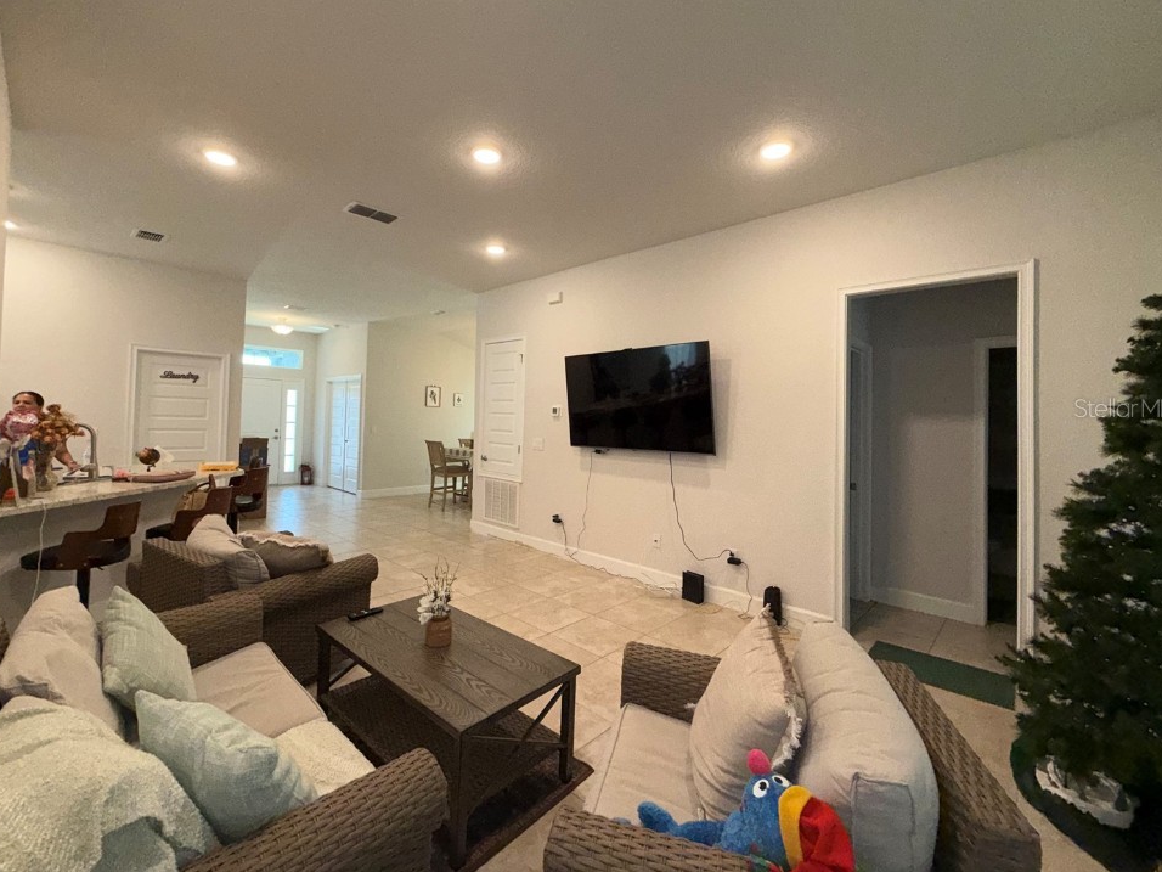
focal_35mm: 15
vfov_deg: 81.6
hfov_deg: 98.2
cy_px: 407
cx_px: 566
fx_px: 504
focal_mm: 2.22
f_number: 2.2
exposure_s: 1/120
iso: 160
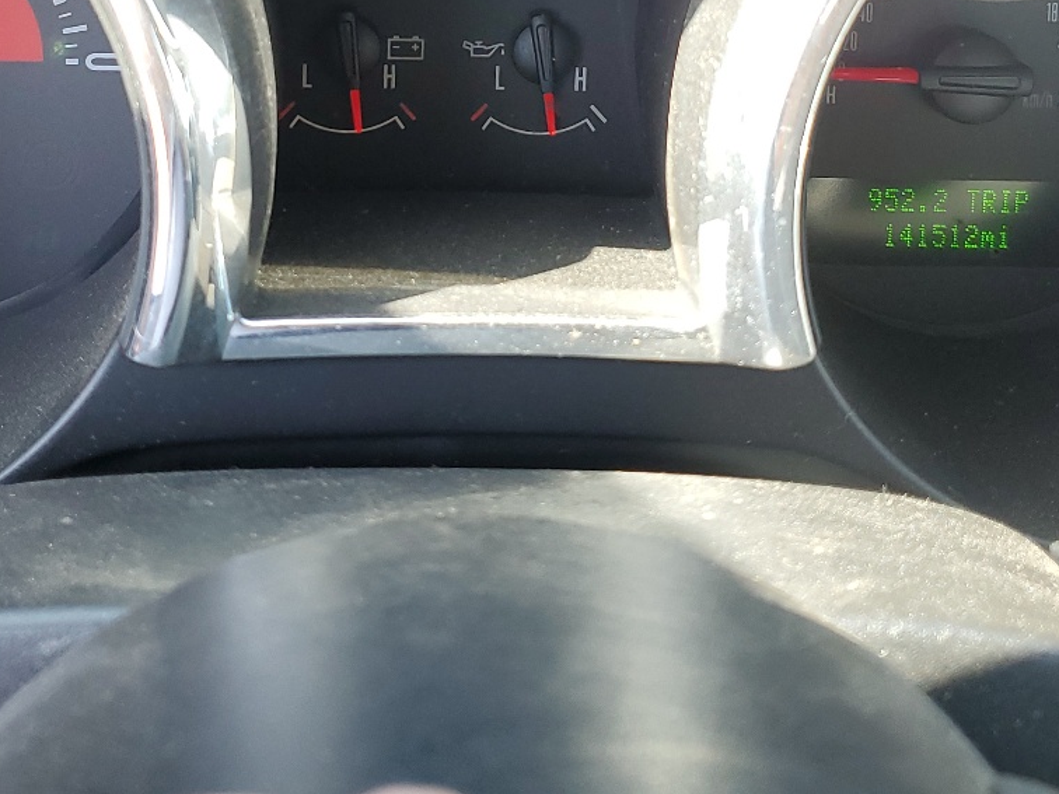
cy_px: -24
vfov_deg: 25.1
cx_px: 503
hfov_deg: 34.9
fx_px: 1683
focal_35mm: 55
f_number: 1.5
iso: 59
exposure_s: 1/120
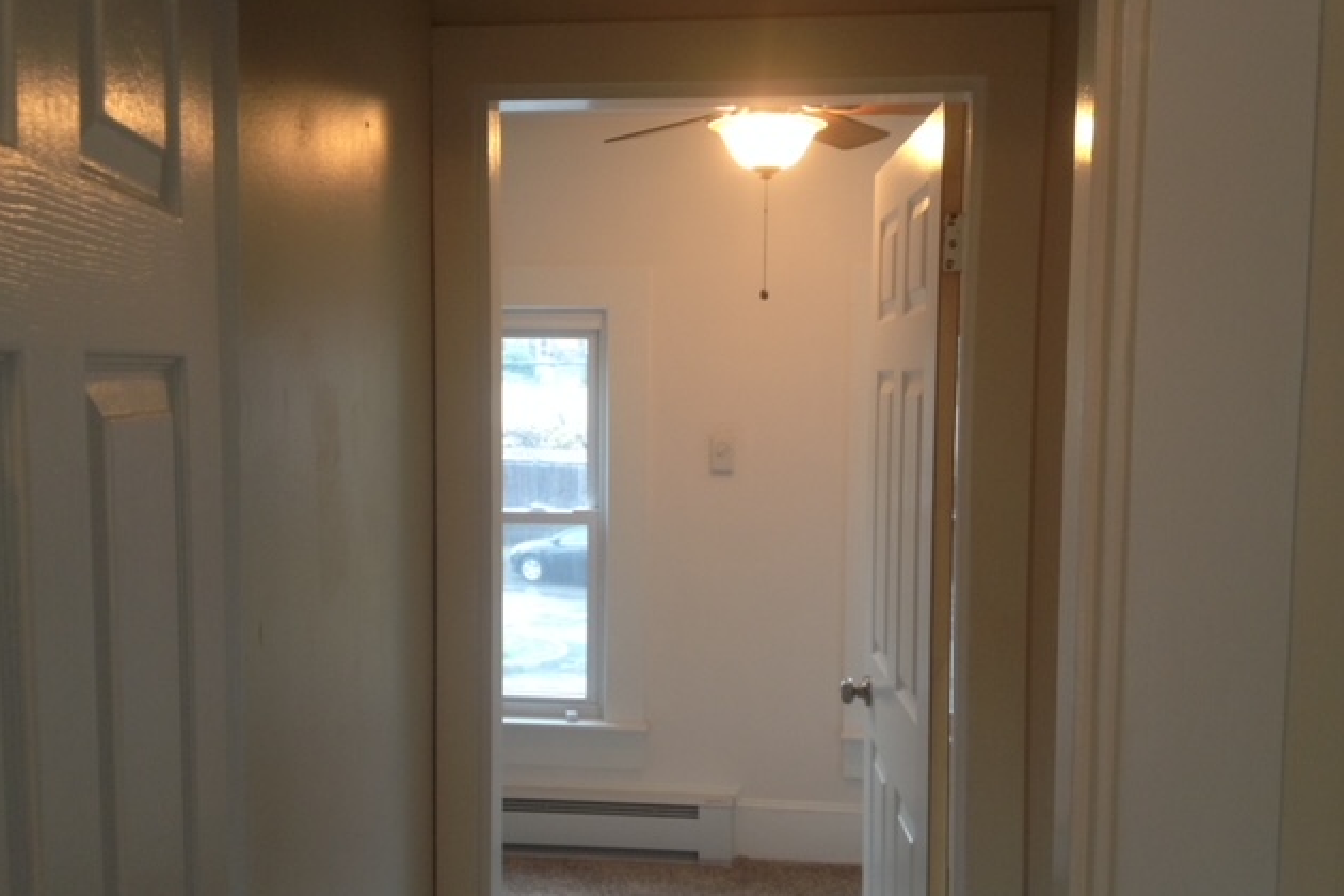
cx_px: 670
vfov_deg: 35.9
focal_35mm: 37
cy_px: 474
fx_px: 1381
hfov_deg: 51.9
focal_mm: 4.28
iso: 100
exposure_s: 1/20
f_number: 2.4
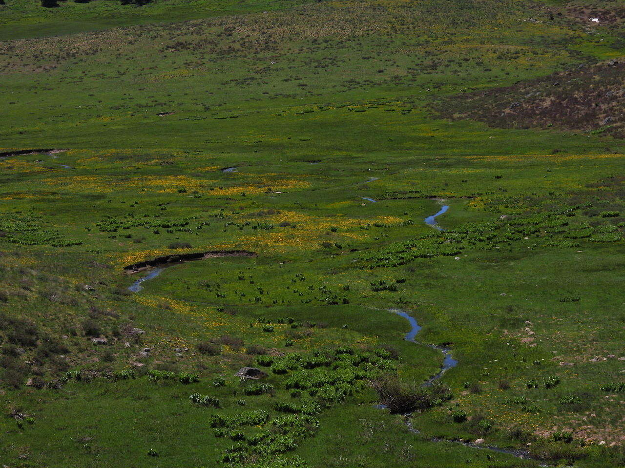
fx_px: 1715
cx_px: 312
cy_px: 234
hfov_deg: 20.7
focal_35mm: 95
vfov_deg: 15.6
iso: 100
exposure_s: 1/1600
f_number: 4.5
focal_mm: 17
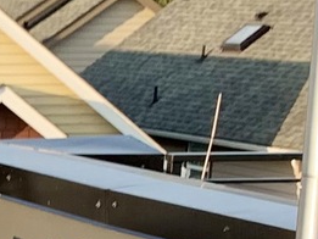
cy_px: 427
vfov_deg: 7.3
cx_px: -423
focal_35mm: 199
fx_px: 1829
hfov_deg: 9.0
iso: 25
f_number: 1.8
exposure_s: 1/616
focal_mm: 4.25
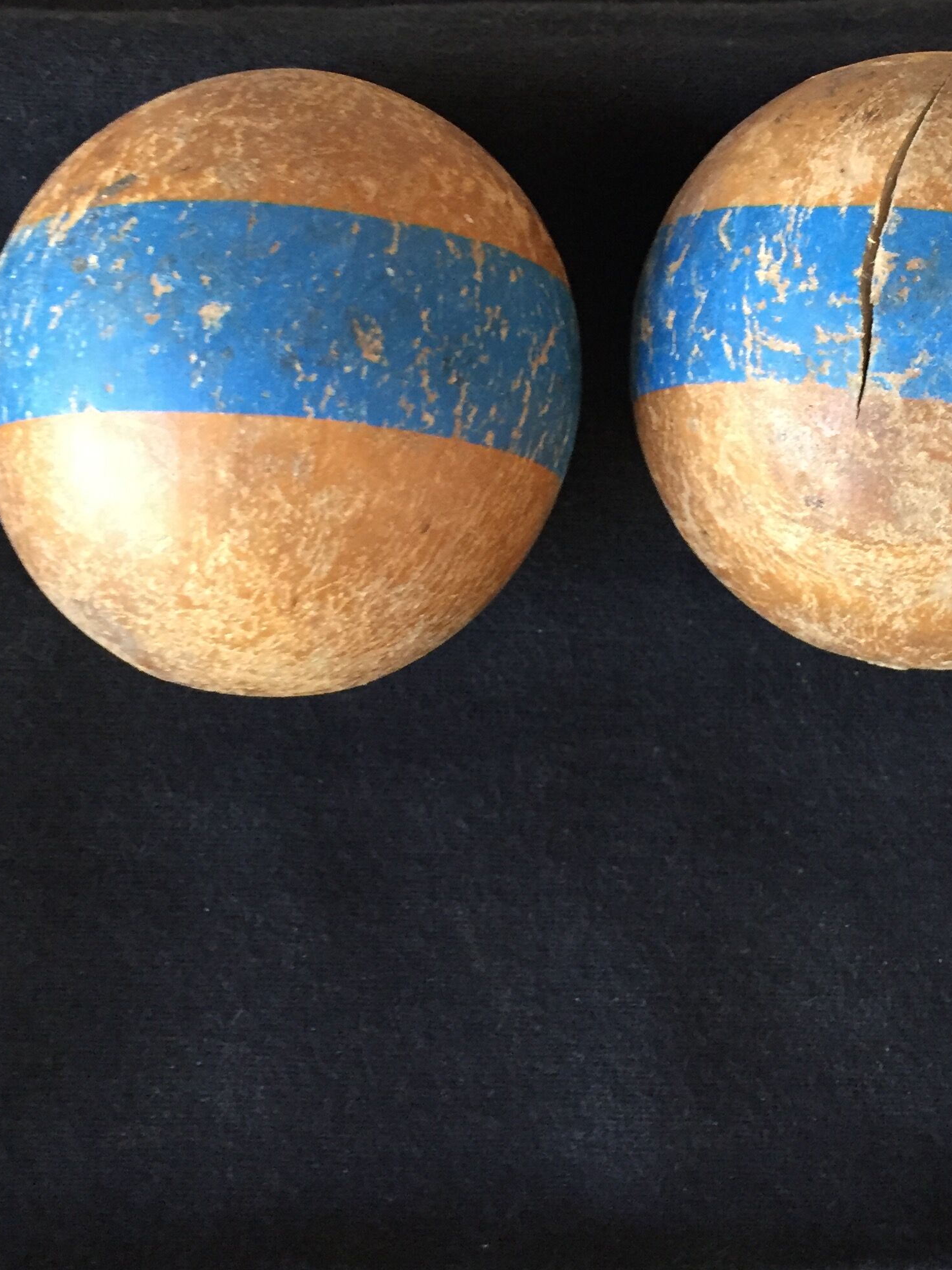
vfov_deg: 38.6
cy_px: 312
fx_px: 1760
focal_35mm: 48
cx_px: 588
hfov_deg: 30.2
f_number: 2.2
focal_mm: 4.15
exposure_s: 1/33
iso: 250
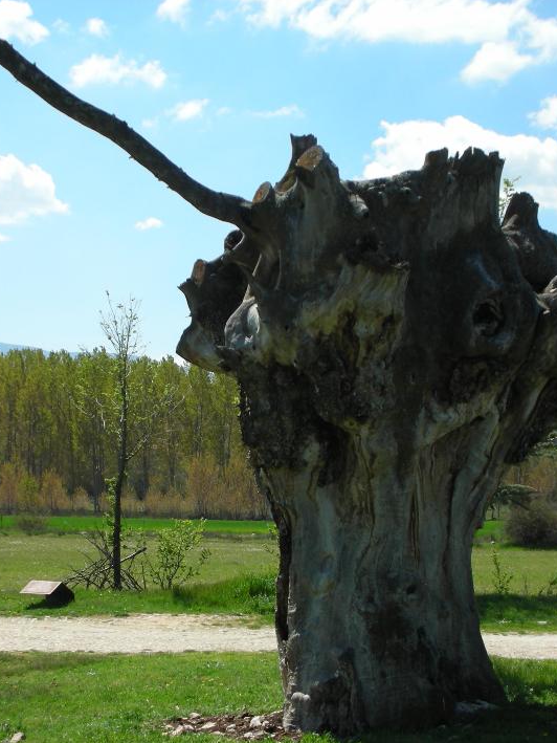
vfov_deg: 27.4
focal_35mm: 71
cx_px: 230
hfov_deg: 20.7
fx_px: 1523
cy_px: 372
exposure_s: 1/62.5
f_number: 10.5
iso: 50
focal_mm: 8.8
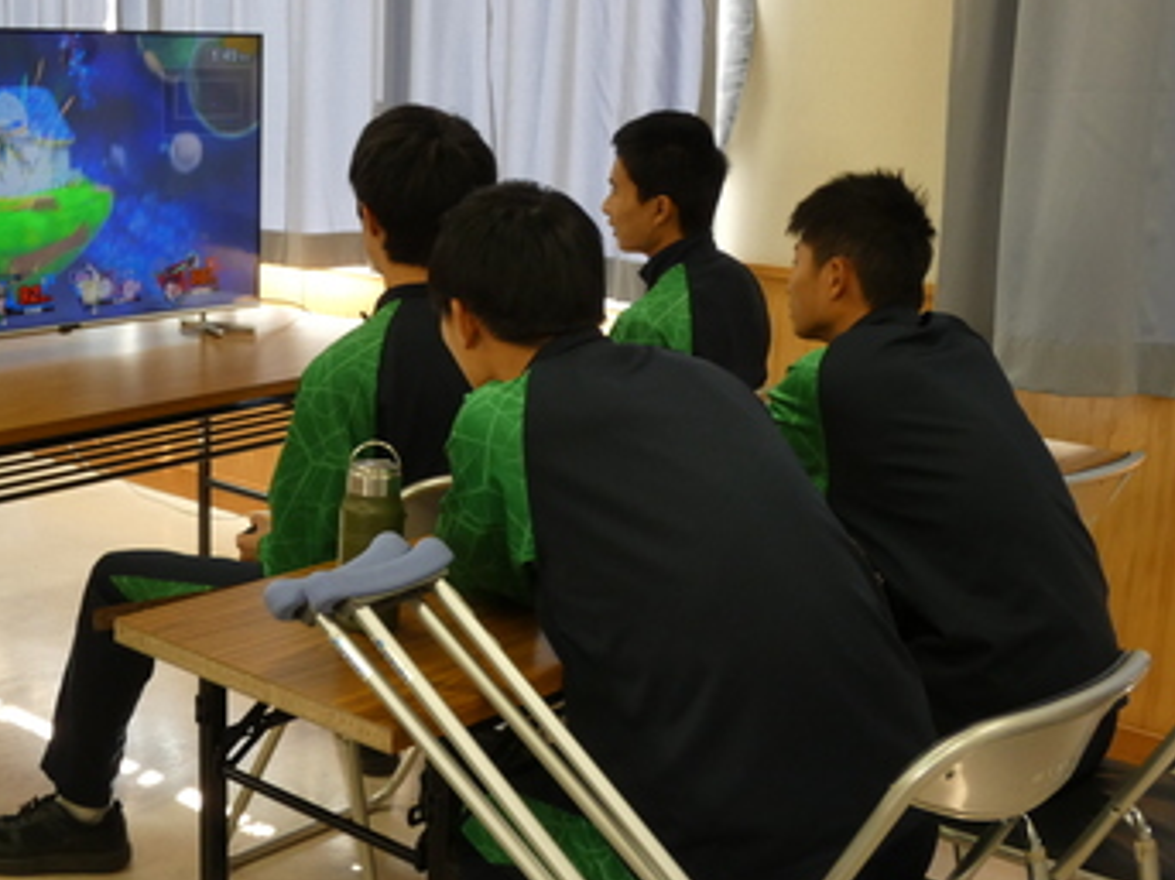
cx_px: 356
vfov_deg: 29.7
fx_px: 1663
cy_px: 414
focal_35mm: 49
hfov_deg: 38.3
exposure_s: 1/80
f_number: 3.4
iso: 200
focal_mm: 6.2
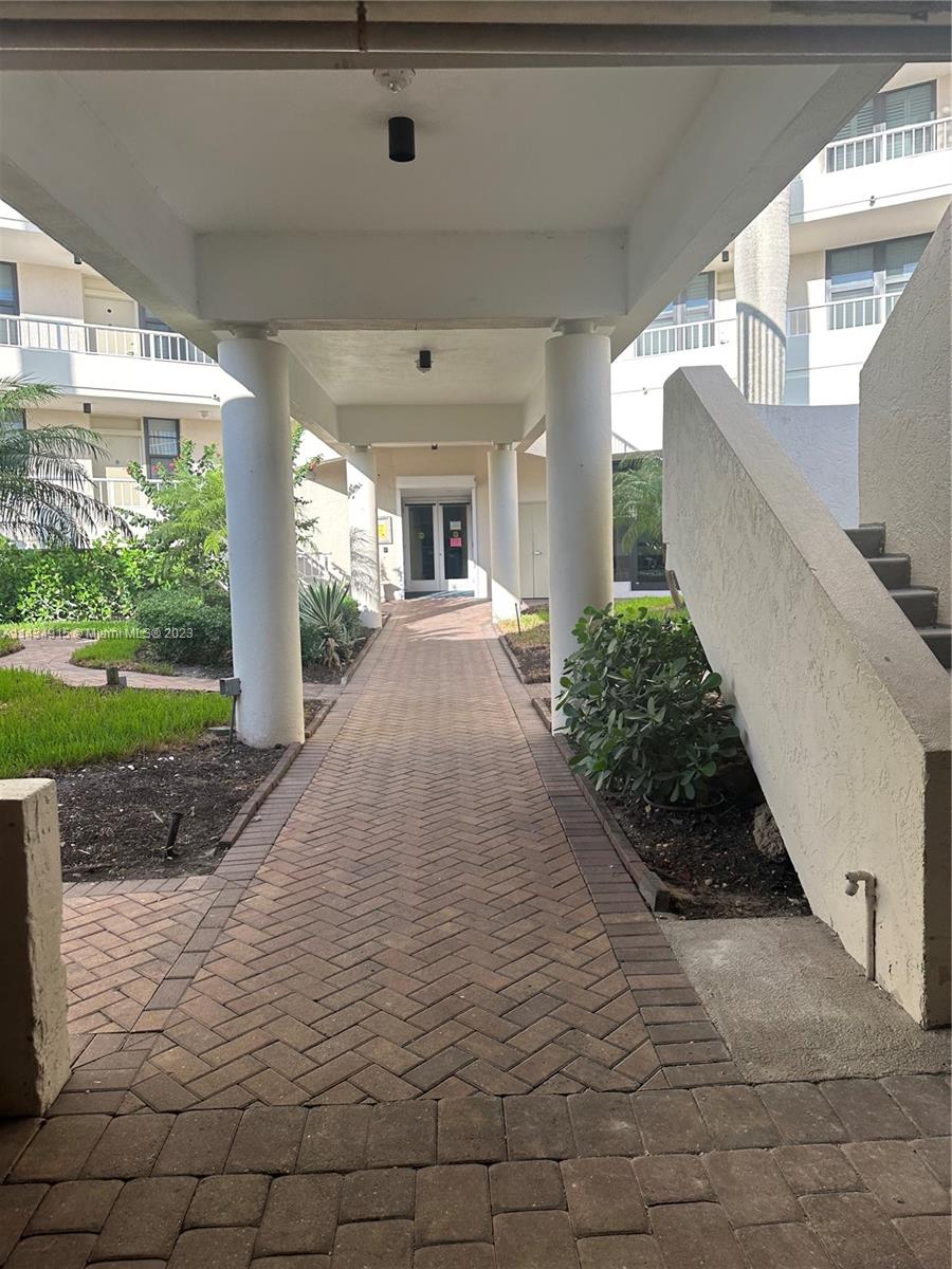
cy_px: 634
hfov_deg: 56.8
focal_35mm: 24
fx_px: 880
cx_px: 476
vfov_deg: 71.6
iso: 80
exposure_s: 1/663
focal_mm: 6.86
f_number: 1.78
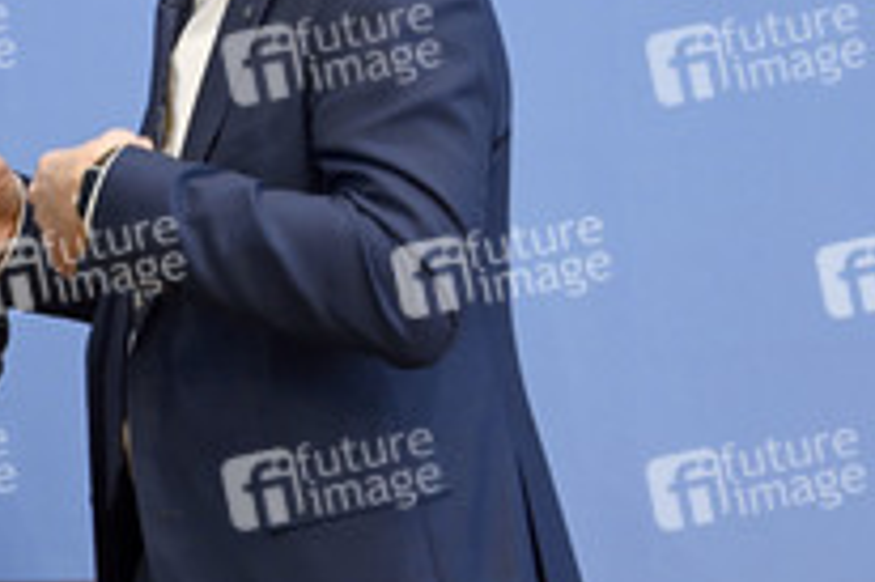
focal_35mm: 136
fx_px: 3303
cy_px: 161
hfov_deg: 14.8
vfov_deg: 10.1
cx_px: -36
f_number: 5.6
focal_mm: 62
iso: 3200
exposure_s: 1/400
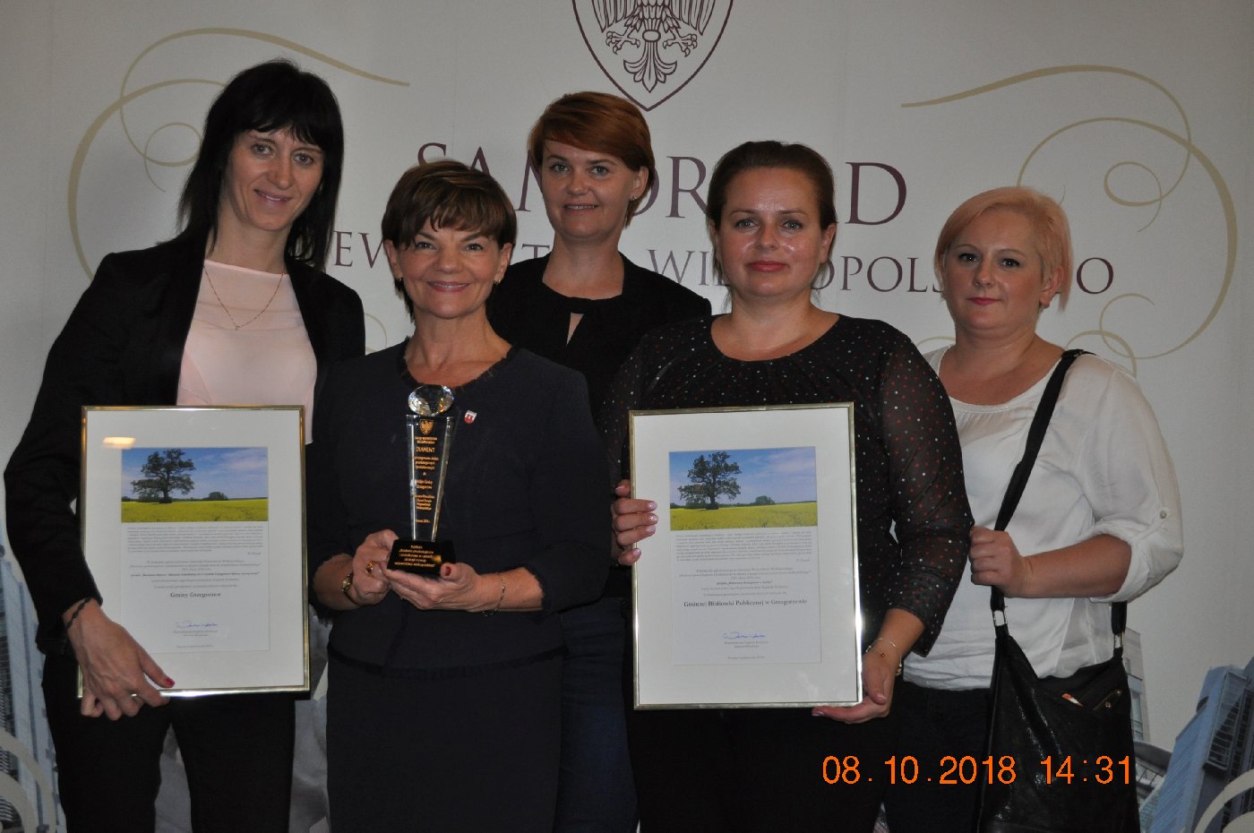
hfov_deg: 36.9
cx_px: 627
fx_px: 1879
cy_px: 416
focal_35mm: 54
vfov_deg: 25.0
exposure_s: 1/60
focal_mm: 36
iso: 800
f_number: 5
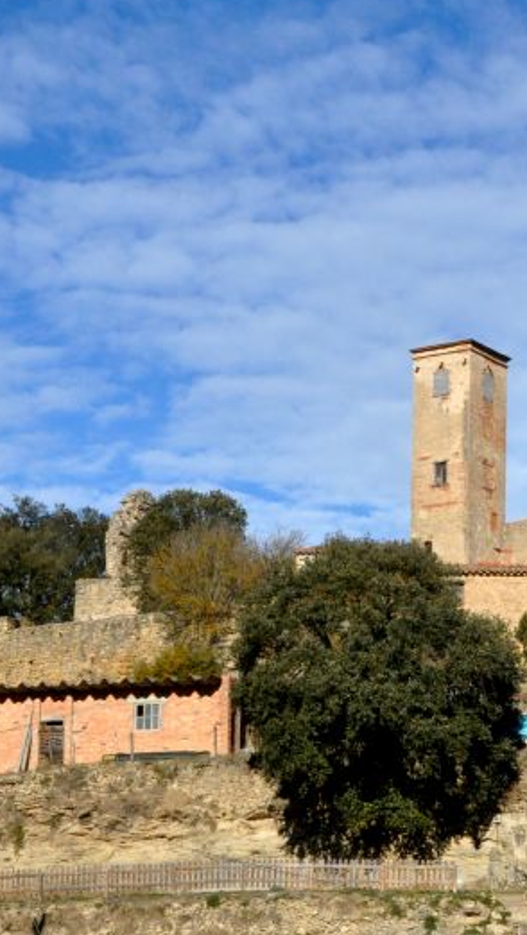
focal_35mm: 80
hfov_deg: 15.0
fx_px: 1985
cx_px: 450
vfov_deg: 26.5
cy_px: 525
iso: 1000
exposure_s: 1/800
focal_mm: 26
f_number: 14
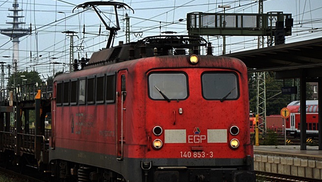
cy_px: 75
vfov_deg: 7.1
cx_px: 110
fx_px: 1460
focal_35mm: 171
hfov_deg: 12.6
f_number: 5.3
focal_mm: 70
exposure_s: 1/1000
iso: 450
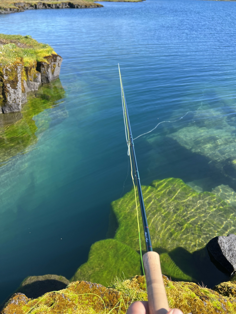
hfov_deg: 53.1
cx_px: 118
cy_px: 157
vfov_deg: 67.3
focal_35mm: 26
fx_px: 236
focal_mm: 5.7
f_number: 1.5
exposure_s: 1/607
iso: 50
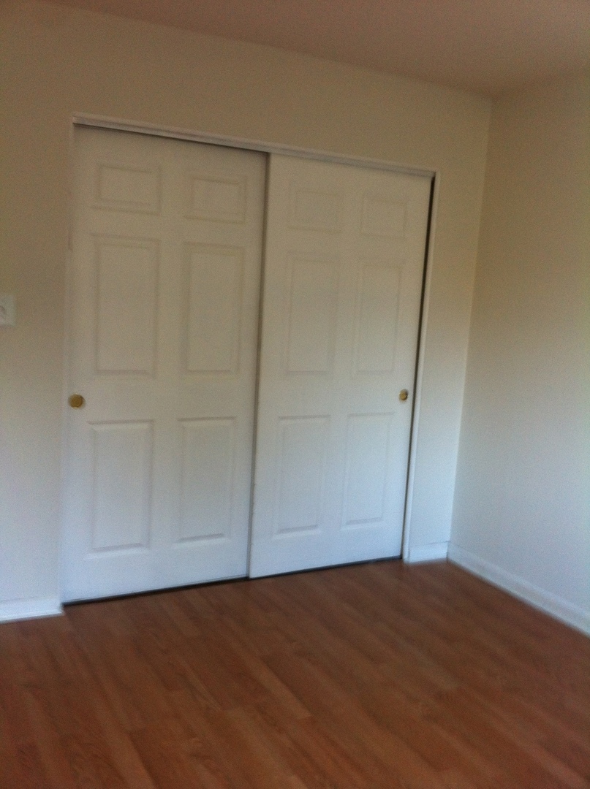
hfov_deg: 40.6
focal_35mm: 35
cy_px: 394
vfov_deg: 52.7
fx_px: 797
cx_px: 295
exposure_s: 1/15
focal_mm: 3.85
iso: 100
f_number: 2.8
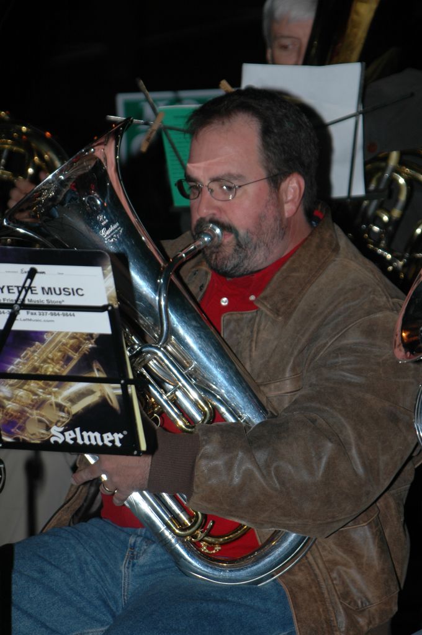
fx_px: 3173
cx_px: 211
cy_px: 318
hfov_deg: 7.6
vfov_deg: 11.4
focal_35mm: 180
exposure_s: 1/60
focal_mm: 120
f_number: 6
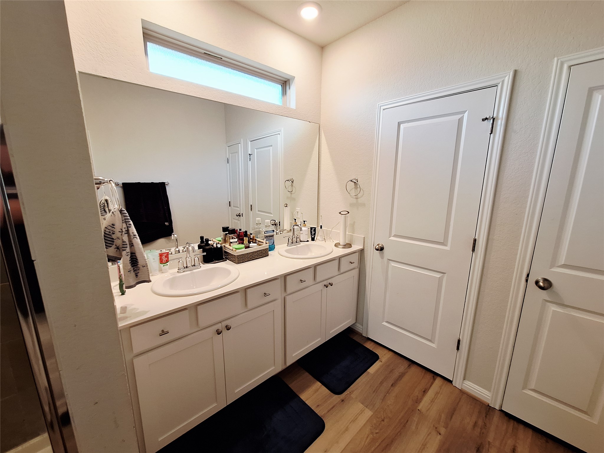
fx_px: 227
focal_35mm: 13
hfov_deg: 106.2
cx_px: 302
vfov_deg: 89.9
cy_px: 226
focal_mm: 1.74
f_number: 2.2
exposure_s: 1/40
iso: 100
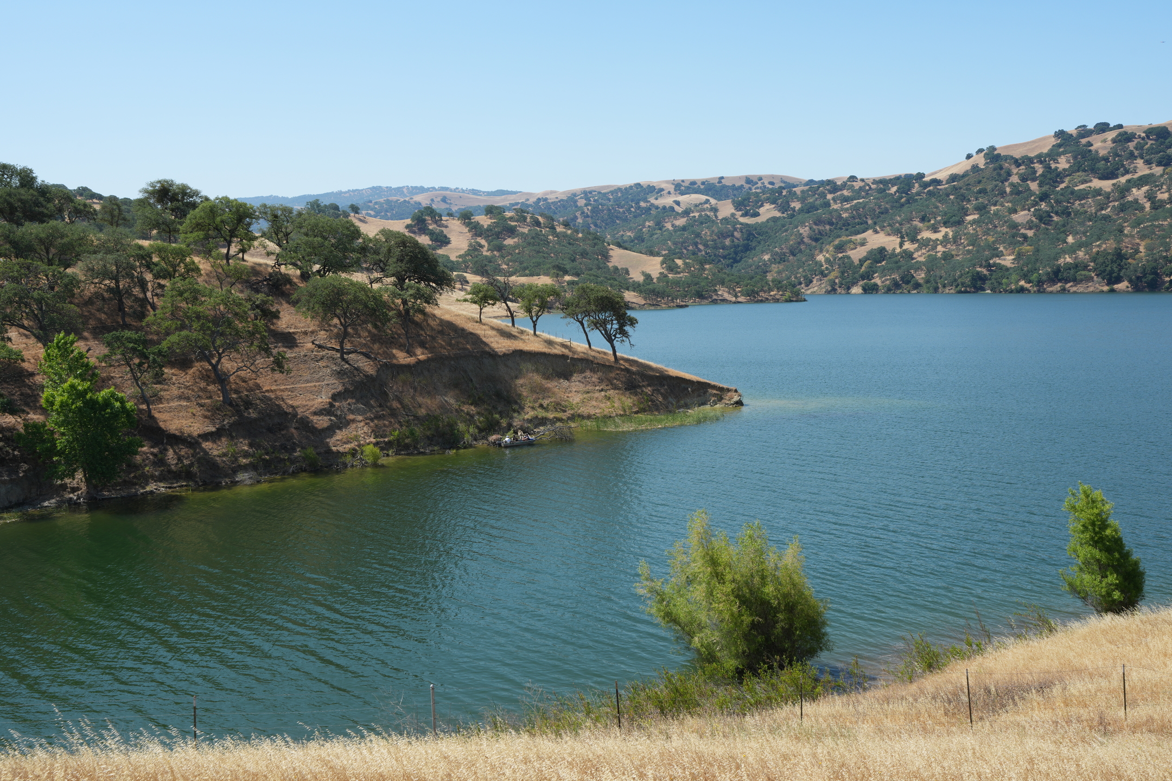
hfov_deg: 54.4
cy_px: 390
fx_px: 1139
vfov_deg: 37.9
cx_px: 586
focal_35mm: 35
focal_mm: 35
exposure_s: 1/80
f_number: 13
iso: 100
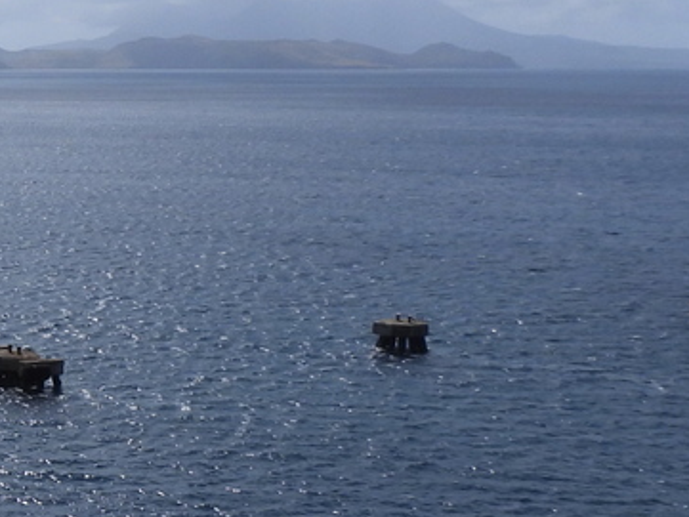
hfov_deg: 18.8
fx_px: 1692
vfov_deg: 17.3
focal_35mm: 85
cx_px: -477
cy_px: 328
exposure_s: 1/2000
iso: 100
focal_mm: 4.3
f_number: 4
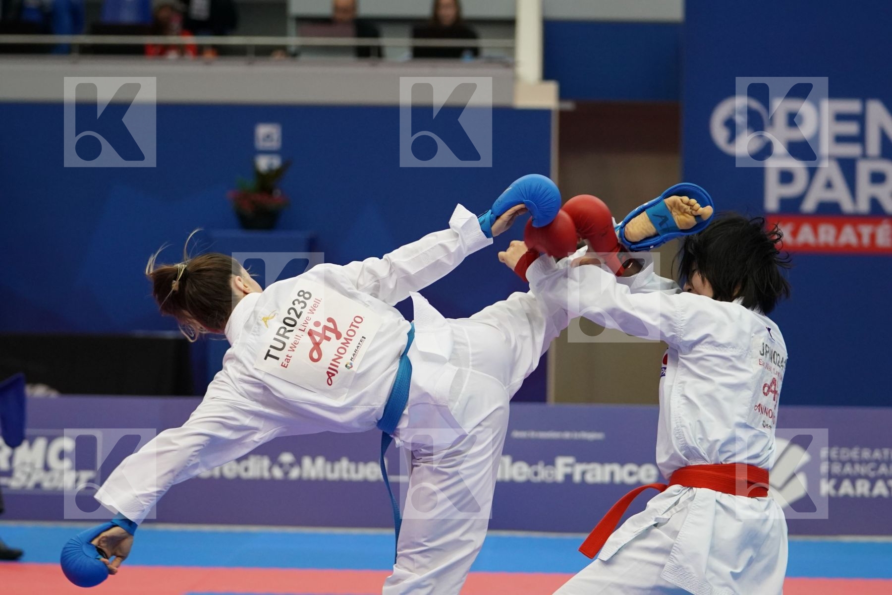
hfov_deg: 15.5
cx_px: 446
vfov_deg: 10.4
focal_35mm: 132
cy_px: 298
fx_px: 3270
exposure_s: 1/1000
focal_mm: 88
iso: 2500
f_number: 2.8
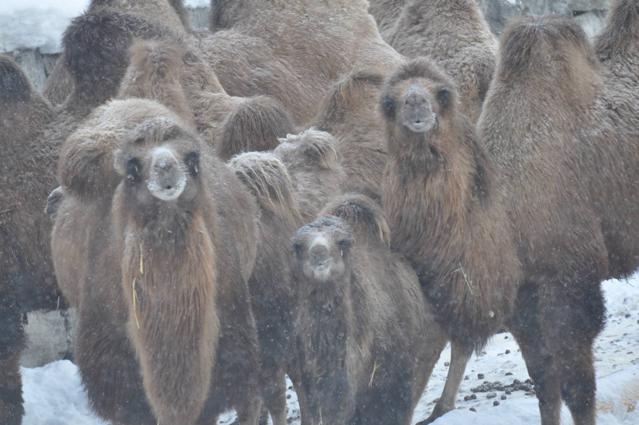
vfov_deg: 4.0
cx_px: 320
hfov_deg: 6.0
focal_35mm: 345
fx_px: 6117
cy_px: 212
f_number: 5.3
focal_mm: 230
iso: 720
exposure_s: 1/250
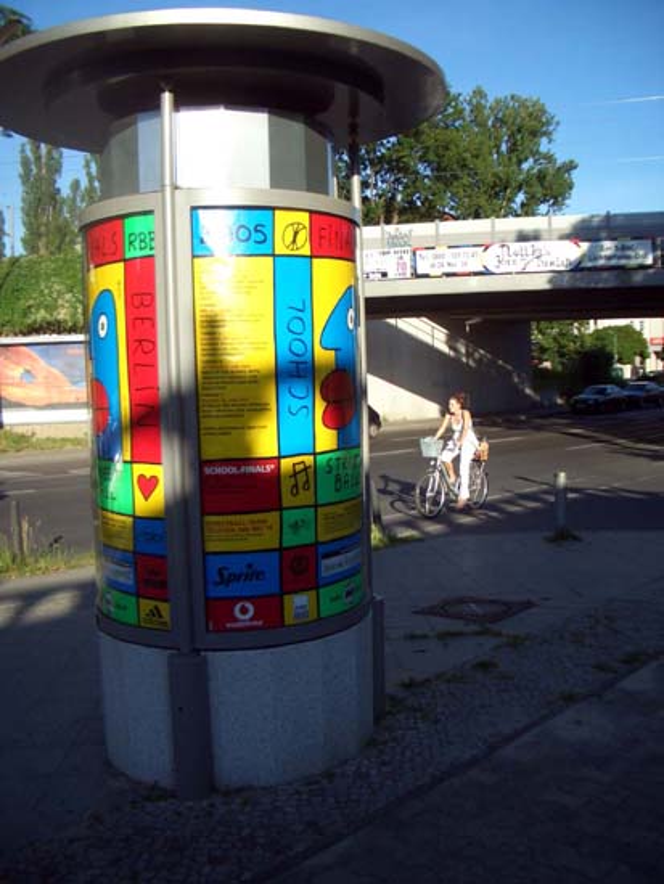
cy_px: 442
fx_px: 894
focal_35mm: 35
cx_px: 332
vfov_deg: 52.6
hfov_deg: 40.7
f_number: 2.6
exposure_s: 1/800
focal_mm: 5.8
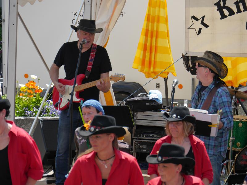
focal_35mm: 240
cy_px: 92
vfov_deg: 6.2
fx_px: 1713
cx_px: 124
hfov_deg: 8.2
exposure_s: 1/400
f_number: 5.8
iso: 200
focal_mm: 120
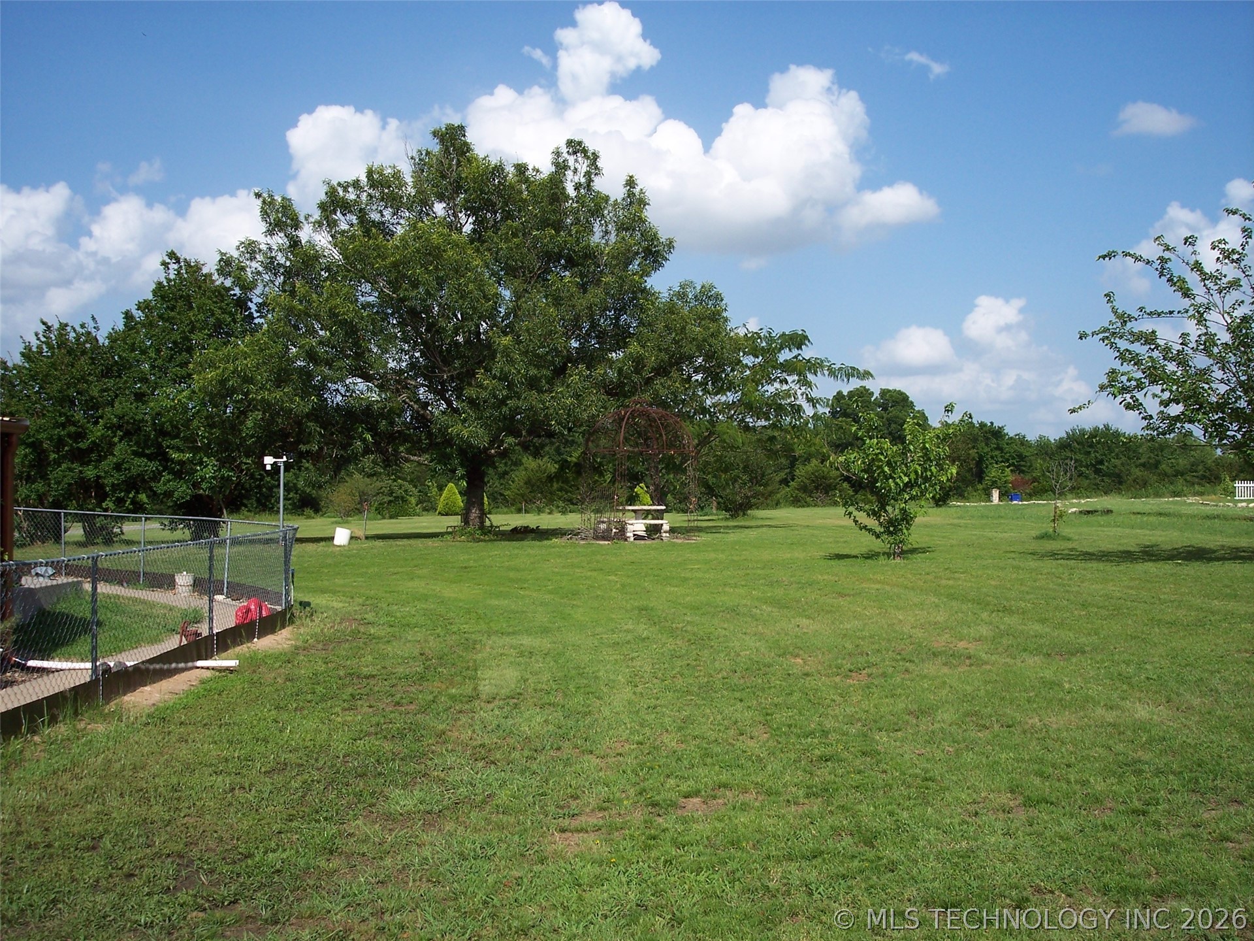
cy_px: 470
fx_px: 1413
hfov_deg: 47.9
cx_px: 627
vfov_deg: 36.8
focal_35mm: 39
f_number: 5.6
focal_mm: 8
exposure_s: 1/500
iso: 100
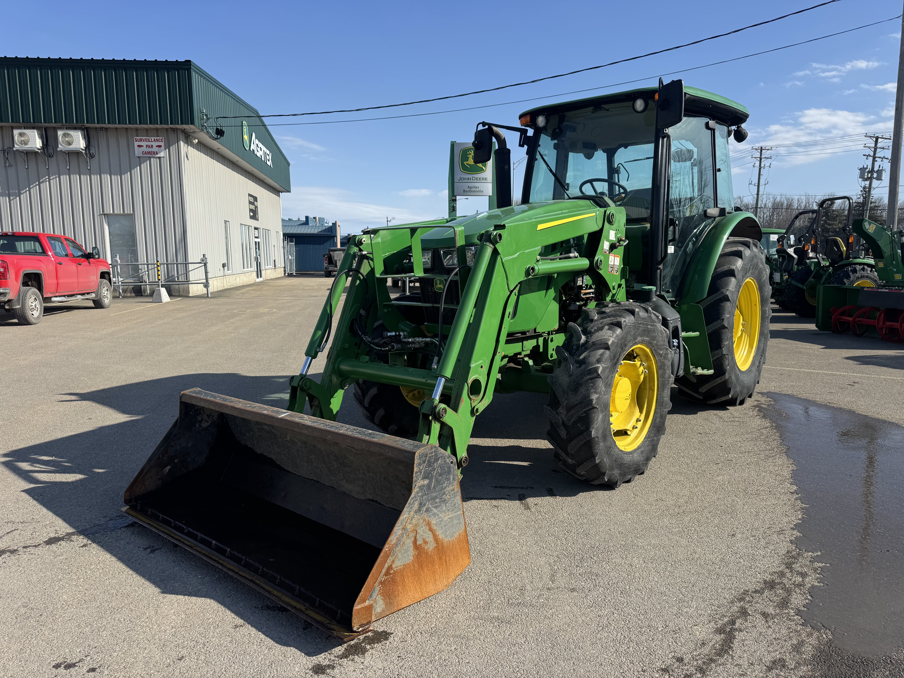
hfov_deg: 71.6
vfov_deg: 56.8
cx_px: 452
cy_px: 339
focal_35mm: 24
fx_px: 627
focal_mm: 6.76
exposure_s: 1/4608
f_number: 1.78
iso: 80
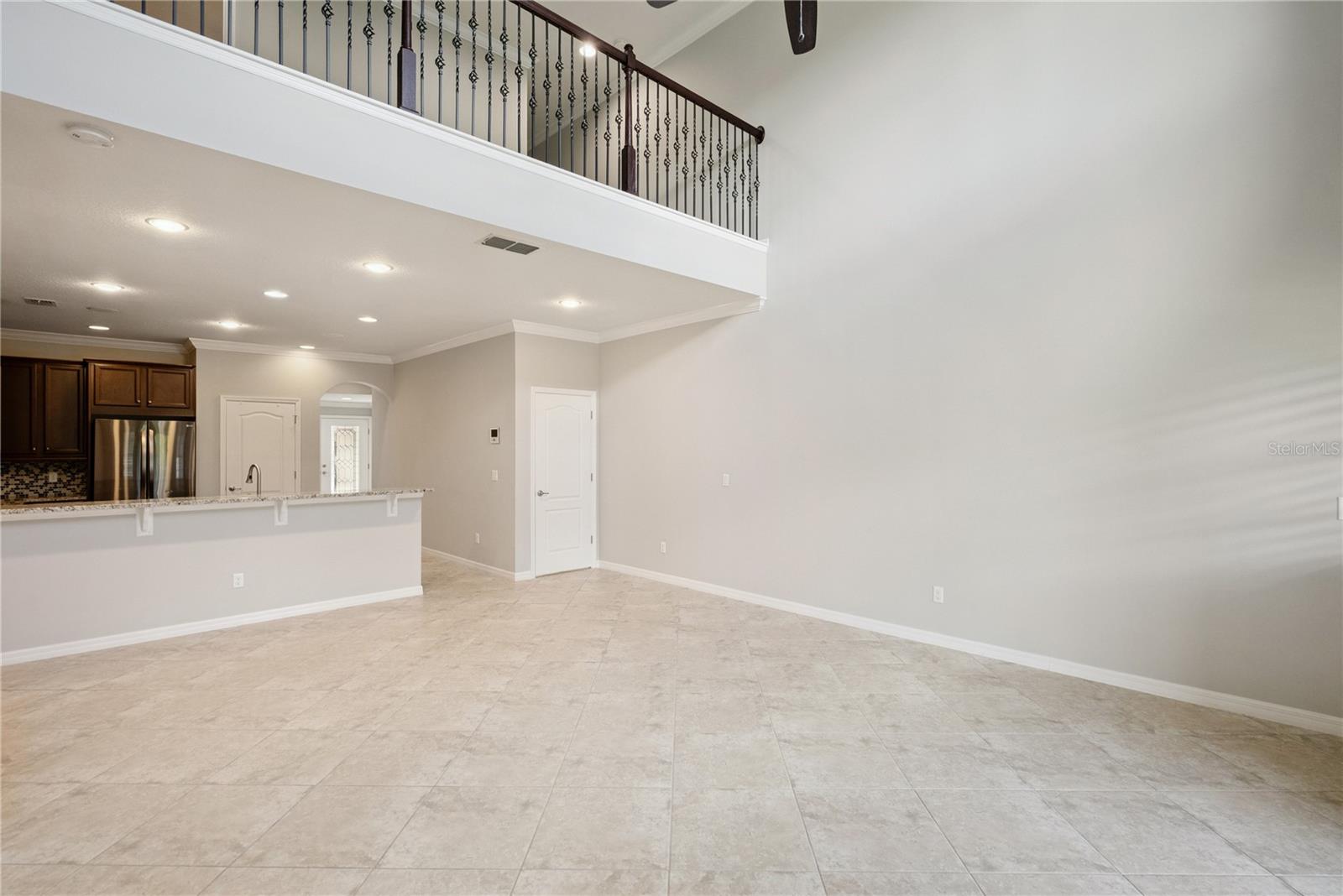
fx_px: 597
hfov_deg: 96.7
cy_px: 448
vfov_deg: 73.8
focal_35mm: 16
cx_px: 672
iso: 2000
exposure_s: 1/50
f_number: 10
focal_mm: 16
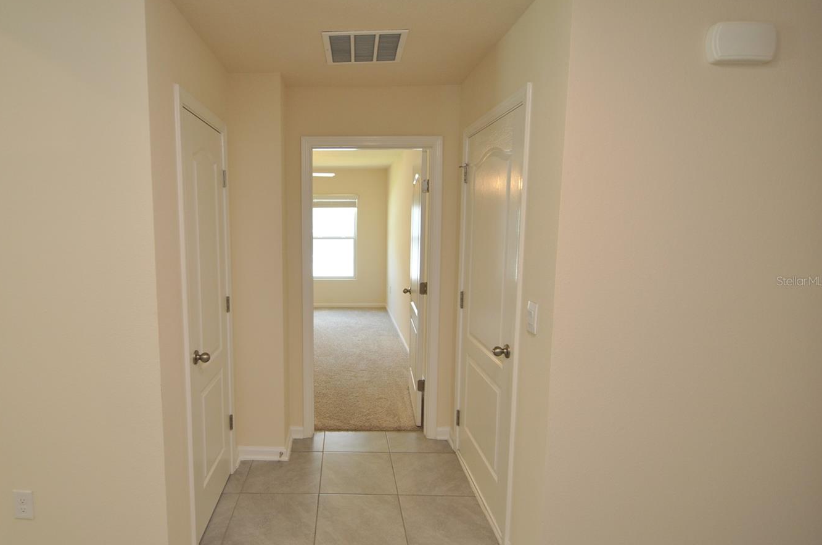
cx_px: 338
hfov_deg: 89.2
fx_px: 410
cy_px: 281
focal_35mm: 18
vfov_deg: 67.2
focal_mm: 10
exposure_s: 1/60
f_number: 4
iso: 400
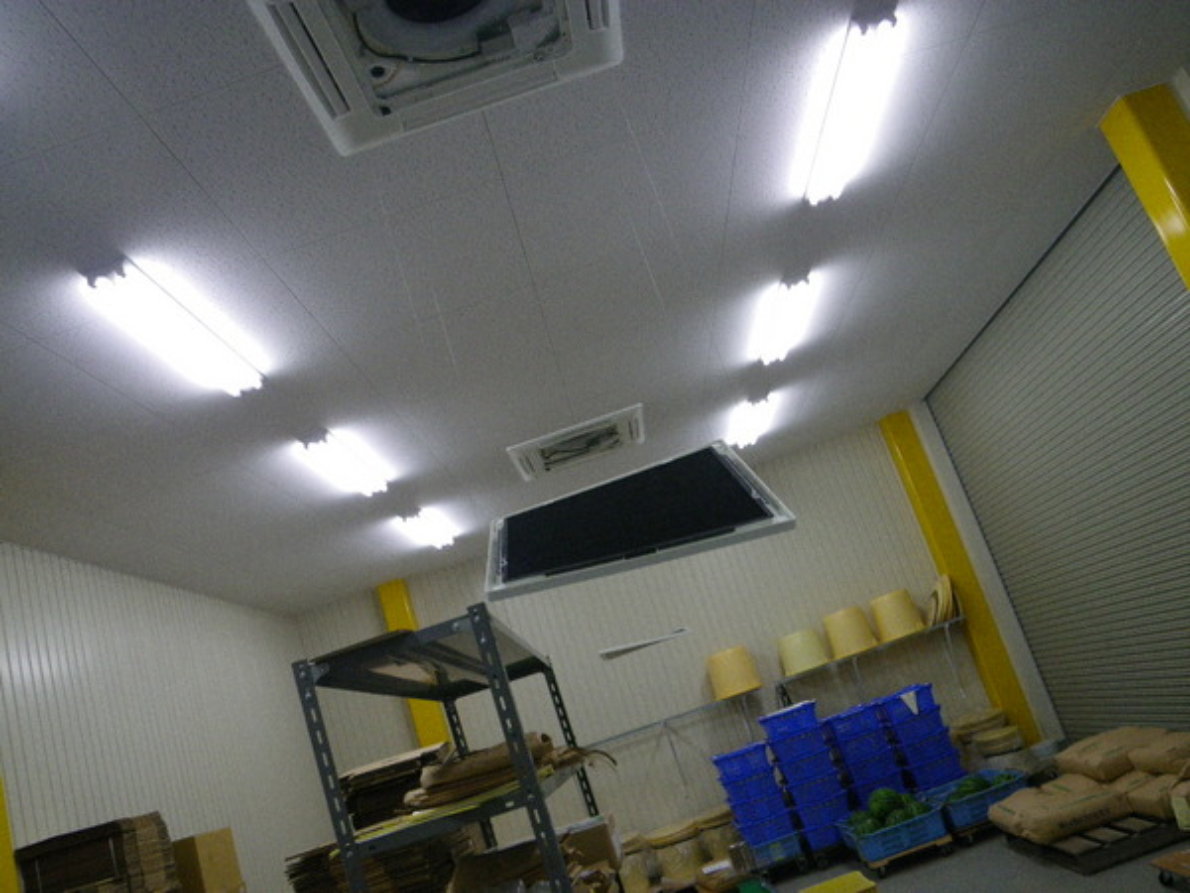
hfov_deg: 63.4
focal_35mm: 28
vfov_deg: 49.7
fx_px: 963
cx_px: 595
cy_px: 446
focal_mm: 5
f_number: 3.5
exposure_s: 1/50
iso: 200
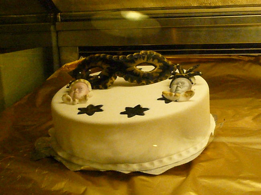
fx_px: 550
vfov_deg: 20.2
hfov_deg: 26.7
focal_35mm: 73
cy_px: 98
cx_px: 130
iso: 3200
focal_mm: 12
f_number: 4.7
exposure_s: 1/400
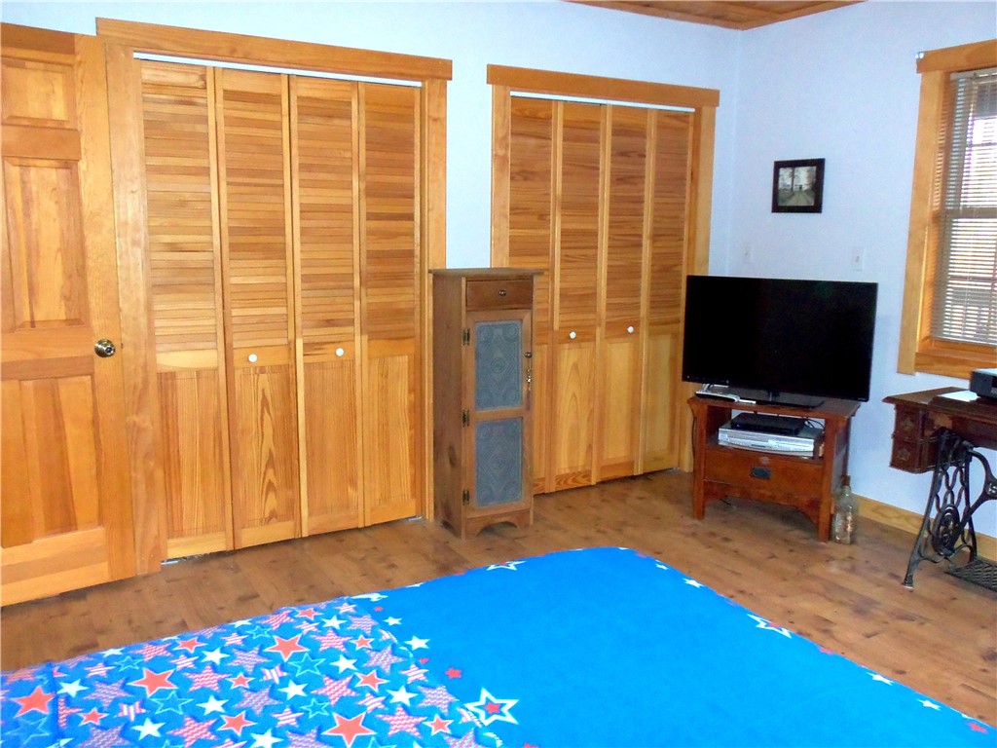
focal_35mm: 28
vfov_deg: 49.7
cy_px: 374
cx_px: 498
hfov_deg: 63.4
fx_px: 806
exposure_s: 1/60
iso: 320
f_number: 3.3
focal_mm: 5.1
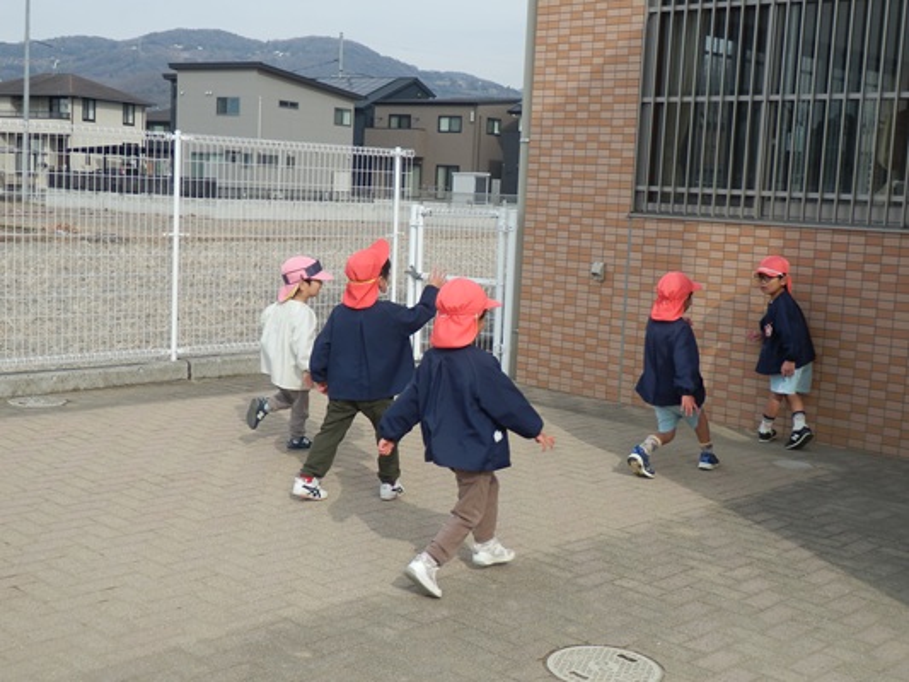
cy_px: 341
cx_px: 454
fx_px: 1182
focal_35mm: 45
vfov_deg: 32.2
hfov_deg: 42.1
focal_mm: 8
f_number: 3.8
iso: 80
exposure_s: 1/500
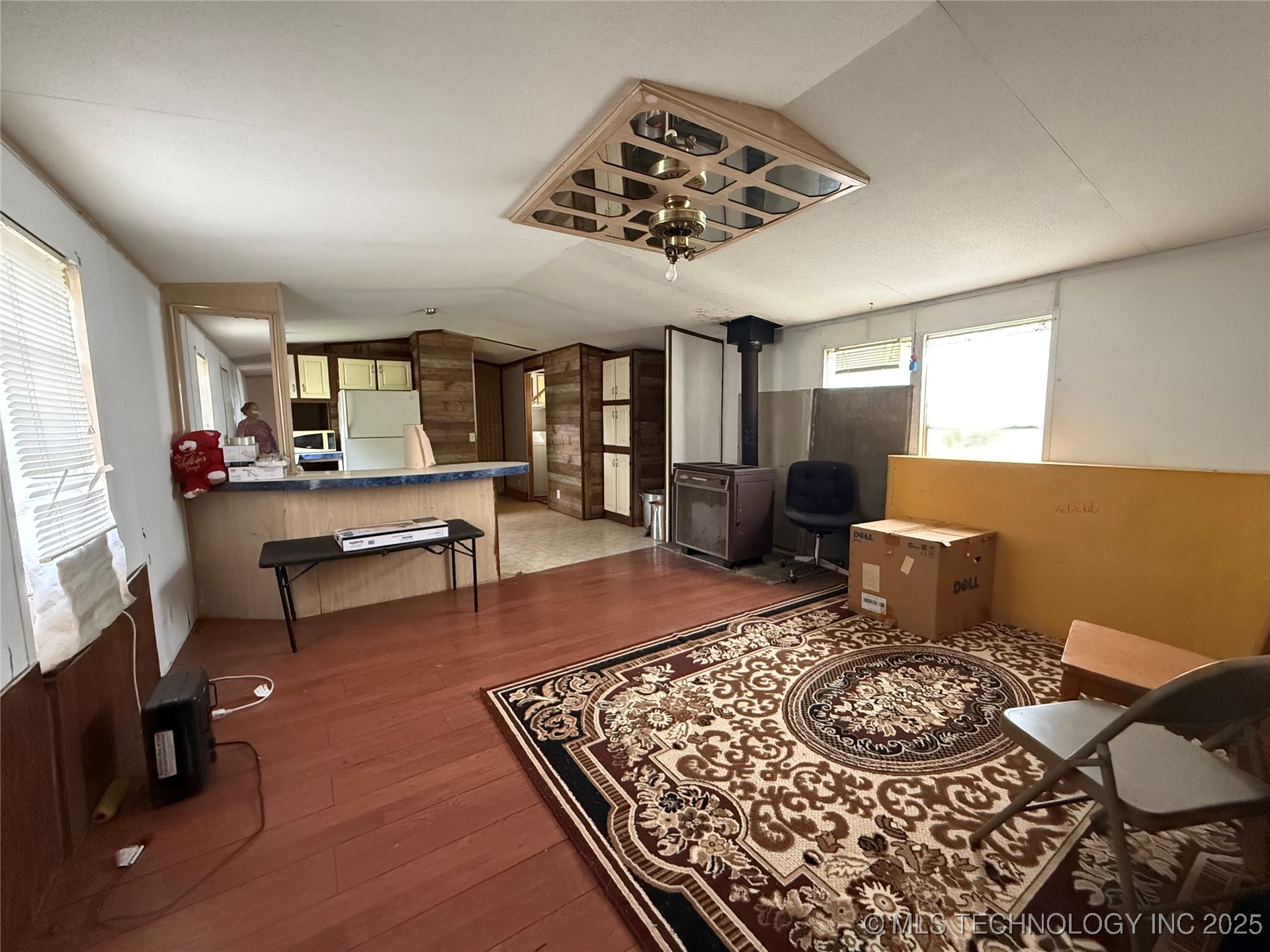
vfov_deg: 85.7
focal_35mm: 14
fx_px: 514
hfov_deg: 102.1
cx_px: 635
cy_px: 476
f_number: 2.2
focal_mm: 2.22
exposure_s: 1/60
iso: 1000
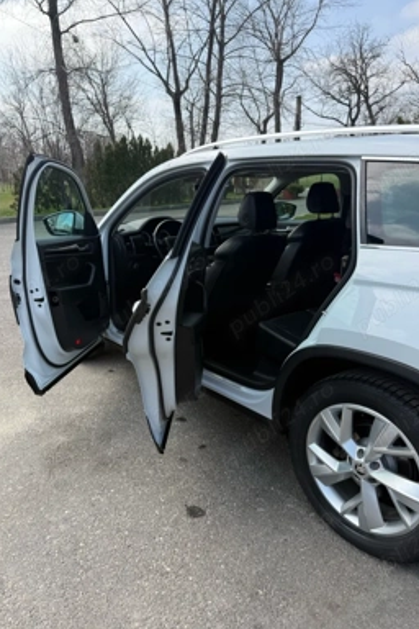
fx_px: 454
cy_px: 314
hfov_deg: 49.5
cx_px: 187
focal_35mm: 26
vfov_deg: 69.4
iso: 100
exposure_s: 1/2053
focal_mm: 6.76
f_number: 1.78
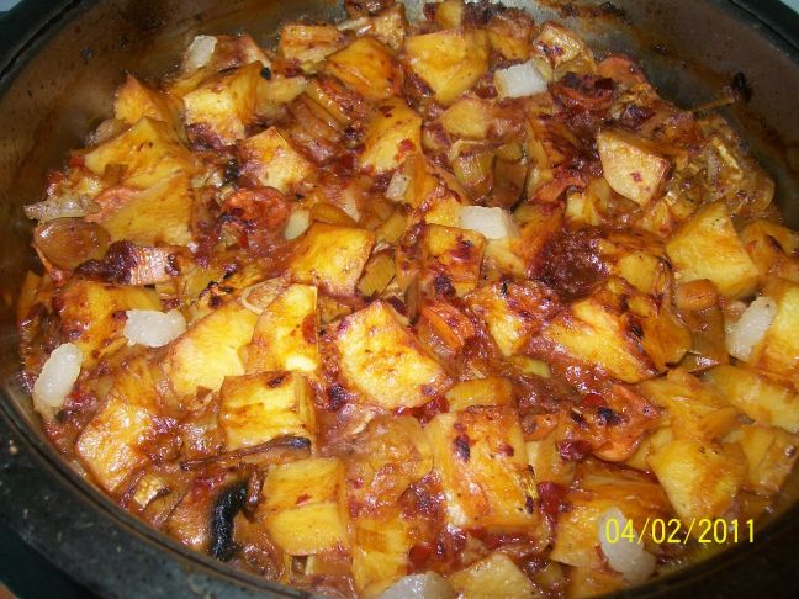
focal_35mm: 36
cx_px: 400
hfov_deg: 51.4
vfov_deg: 39.7
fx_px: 831
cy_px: 300
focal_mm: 6
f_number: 2.7
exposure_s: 1/30
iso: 80
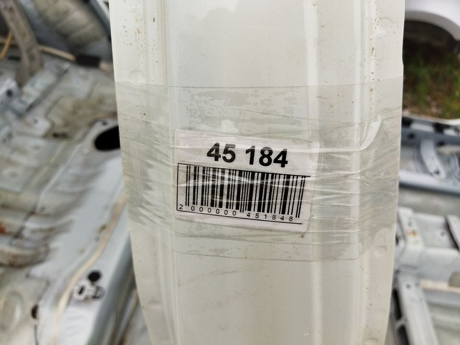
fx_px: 359
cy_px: 172
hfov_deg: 65.3
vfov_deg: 51.4
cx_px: 230
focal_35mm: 27
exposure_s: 1/1112
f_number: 1.79
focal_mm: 4.71
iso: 100
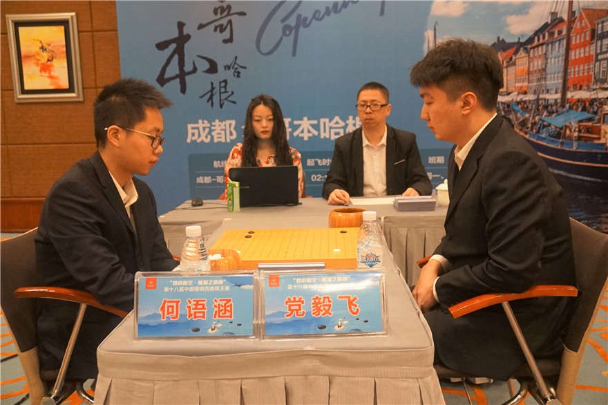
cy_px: 202
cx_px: 304
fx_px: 557
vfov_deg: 39.9
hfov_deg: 57.2
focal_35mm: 33
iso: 2500
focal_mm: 22
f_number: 4
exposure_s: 1/160
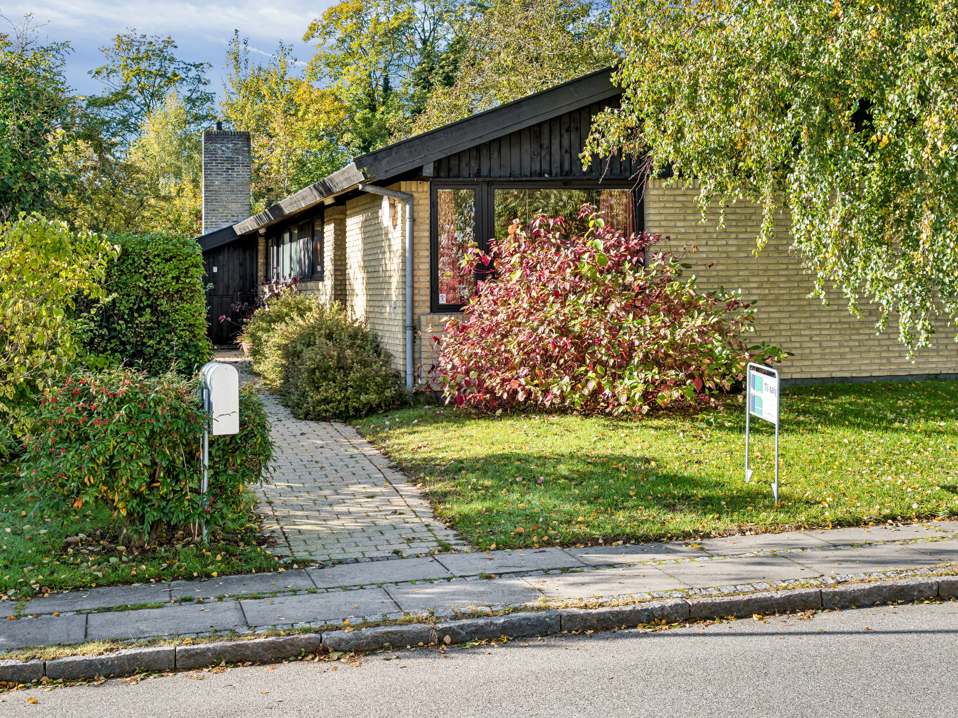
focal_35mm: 46
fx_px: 1273
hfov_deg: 41.2
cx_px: 458
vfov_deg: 31.5
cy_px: 357
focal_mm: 42
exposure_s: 1/90
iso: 100
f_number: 8
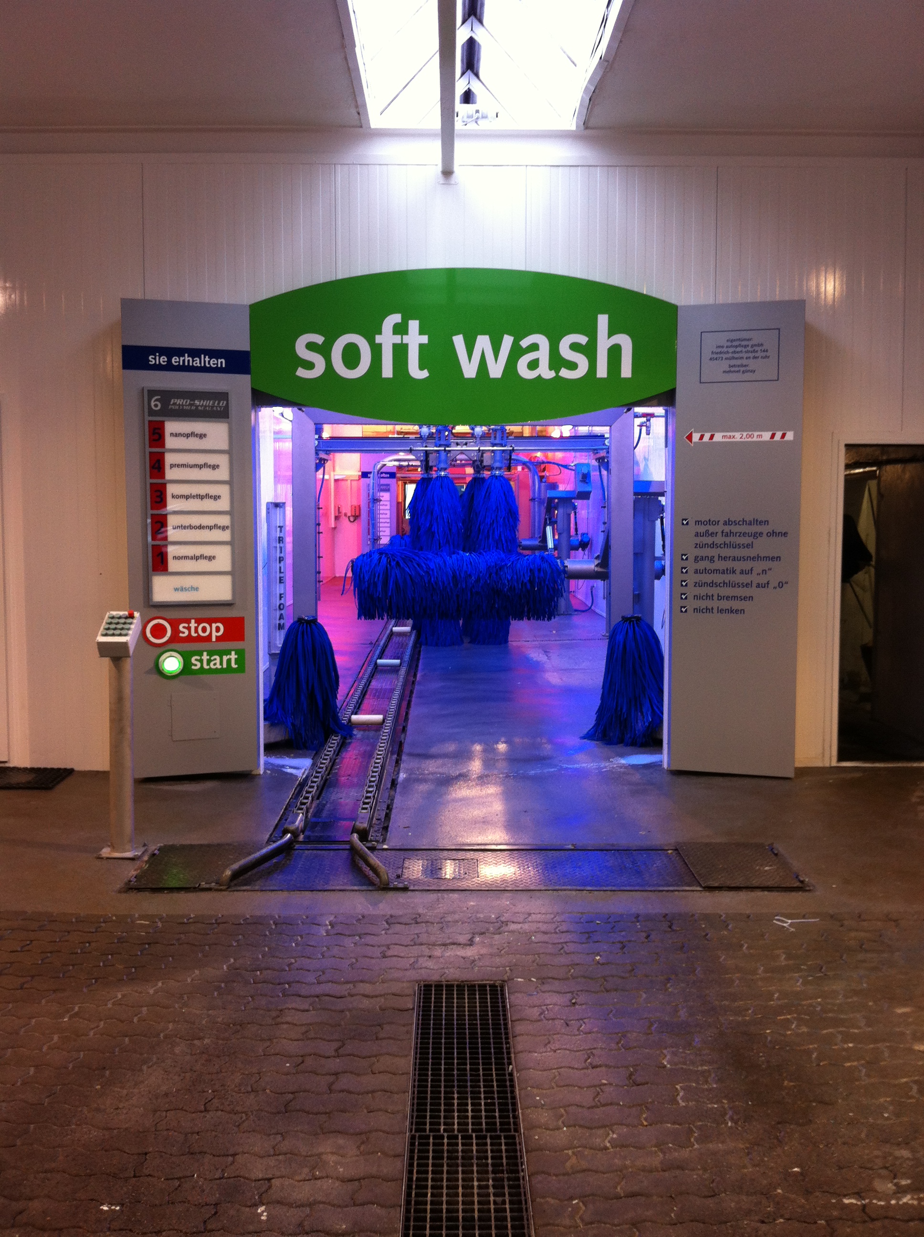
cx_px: 462
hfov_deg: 40.6
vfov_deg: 52.7
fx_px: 1249
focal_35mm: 35
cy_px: 618
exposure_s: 1/17
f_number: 2.8
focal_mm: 3.85
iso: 80
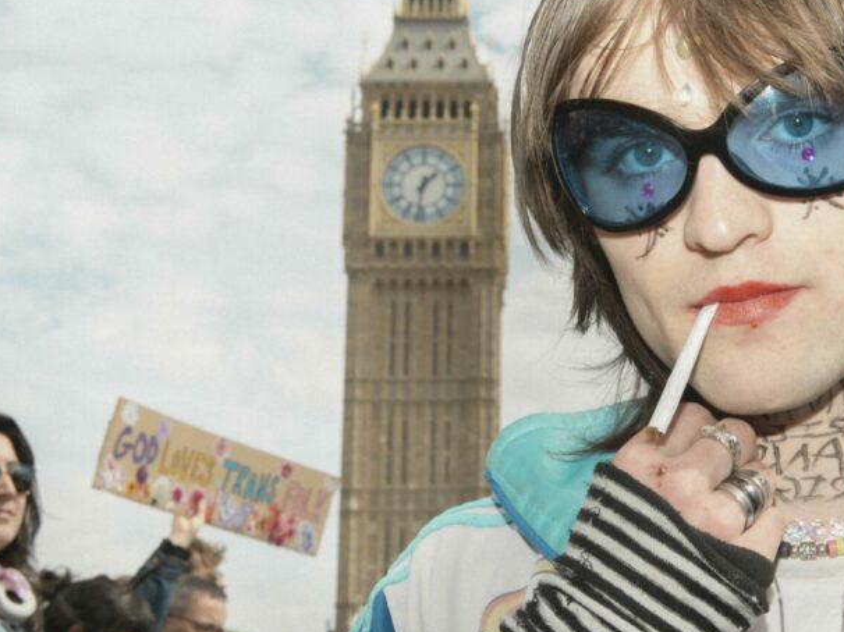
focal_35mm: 78
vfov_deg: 18.9
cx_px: 660
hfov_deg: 24.7
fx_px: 1901
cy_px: 233
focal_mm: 48
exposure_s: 1/160
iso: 200
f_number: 16
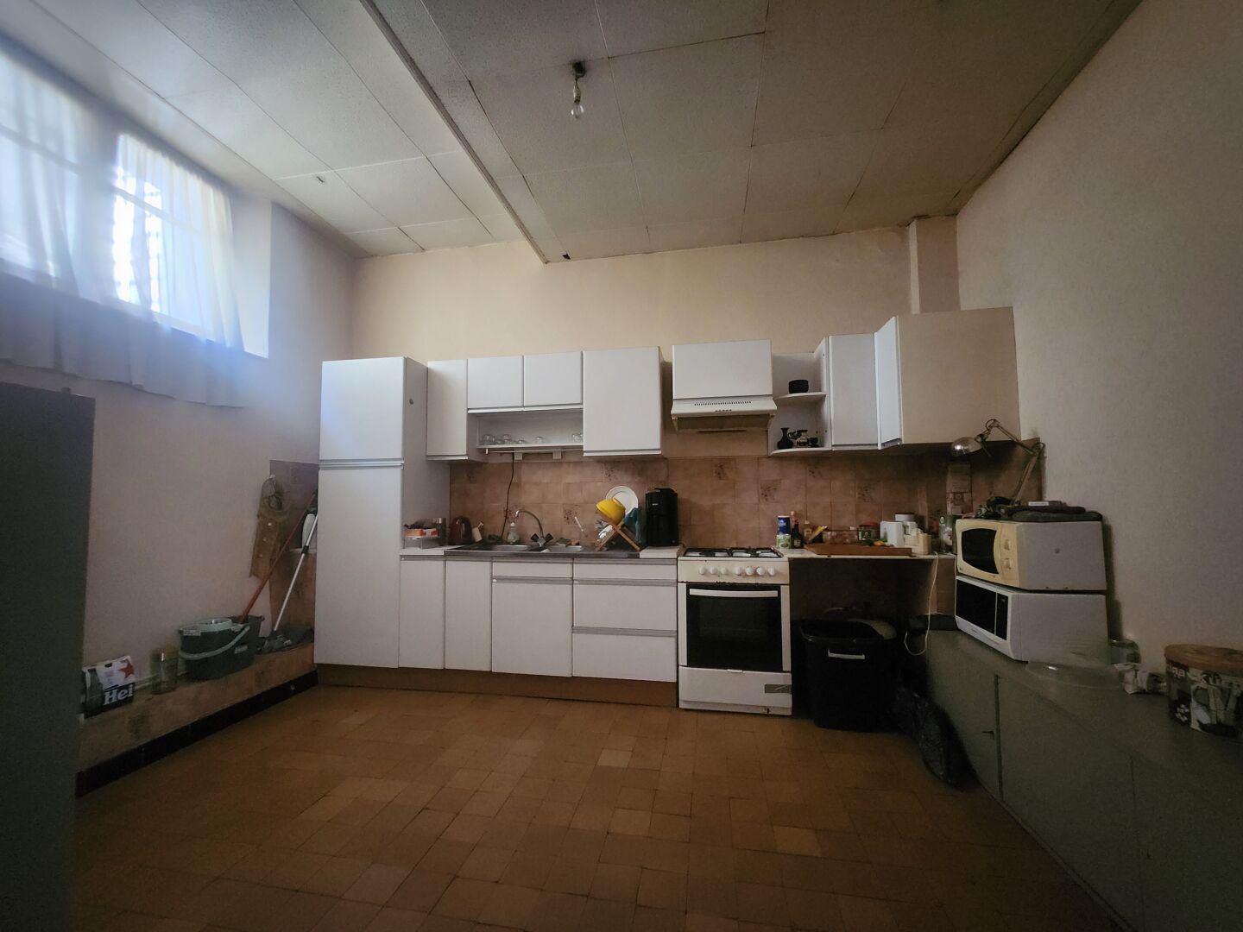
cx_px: 622
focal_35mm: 13
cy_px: 466
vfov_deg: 89.9
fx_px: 467
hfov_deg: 106.2
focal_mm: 1.74
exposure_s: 1/25
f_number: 2.2
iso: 800
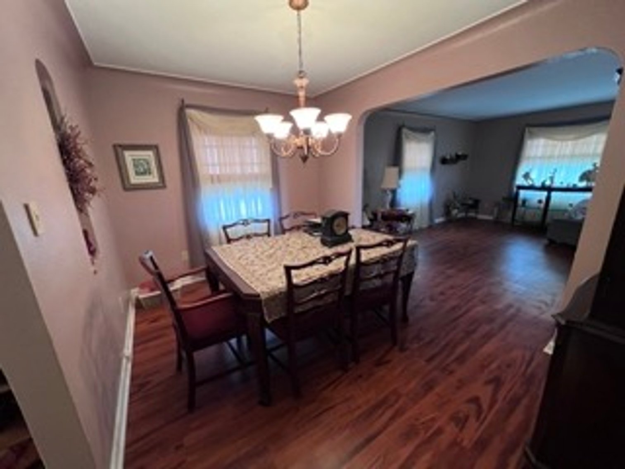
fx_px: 235
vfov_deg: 89.9
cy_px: 234
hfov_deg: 106.2
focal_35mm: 13
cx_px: 312
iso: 500
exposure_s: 1/60
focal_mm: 1.57
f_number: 1.8
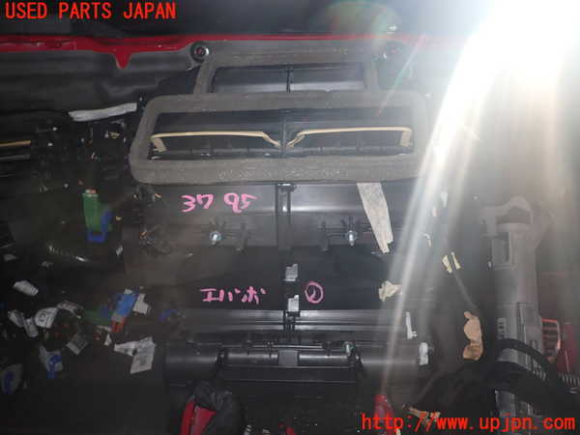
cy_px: 218
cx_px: 290
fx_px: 419
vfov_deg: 54.9
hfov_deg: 69.4
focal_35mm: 25
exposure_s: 1/30
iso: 100
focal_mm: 4.5
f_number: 5.6
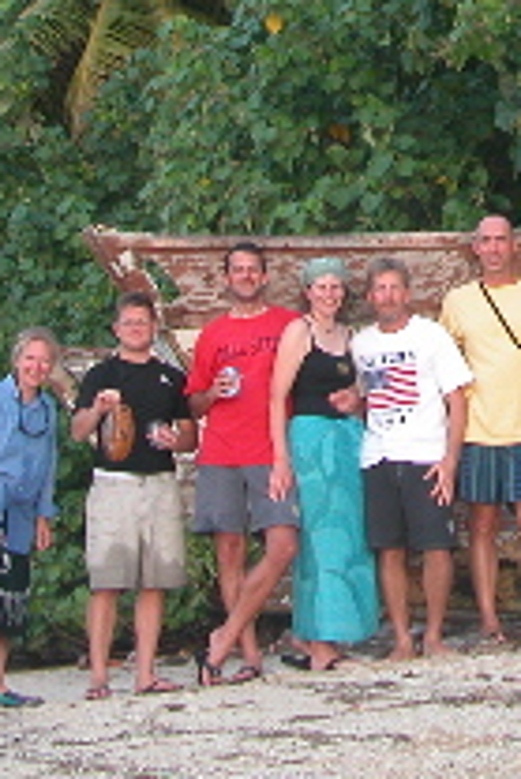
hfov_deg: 12.0
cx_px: 592
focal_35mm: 112
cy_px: -11
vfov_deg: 17.8
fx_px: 2427
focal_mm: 8.9
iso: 100
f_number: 2.8
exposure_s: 1/41.3
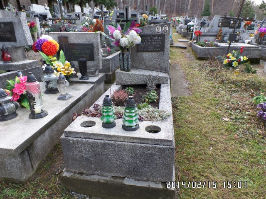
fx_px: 177
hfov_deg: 73.9
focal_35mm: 23
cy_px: 100
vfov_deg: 58.9
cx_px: 133
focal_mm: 4.1
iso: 100
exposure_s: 1/60
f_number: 3.5
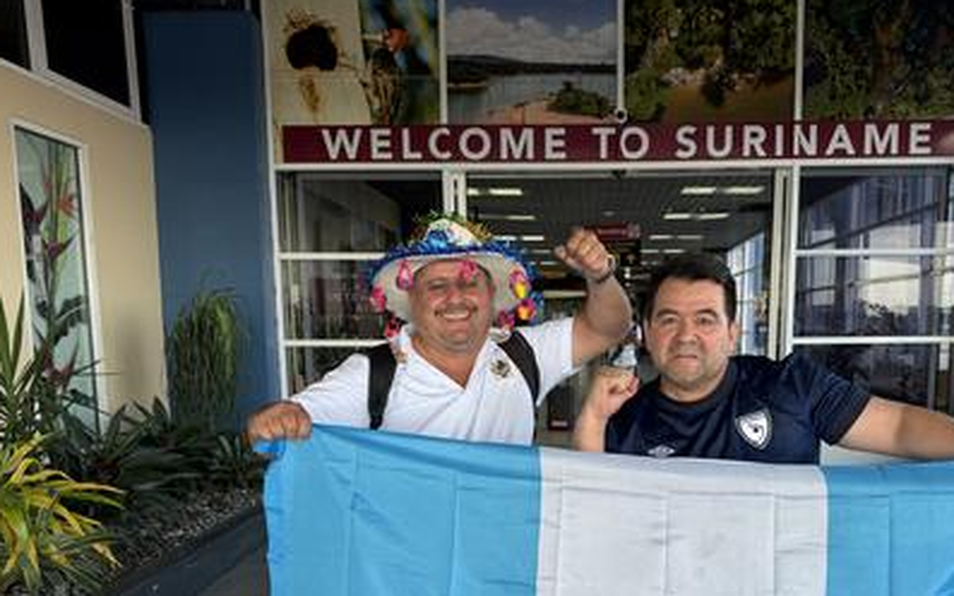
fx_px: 832
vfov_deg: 38.5
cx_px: 567
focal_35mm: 32
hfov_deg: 59.2
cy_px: 441
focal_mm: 6.76
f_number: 1.78
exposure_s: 1/121
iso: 125
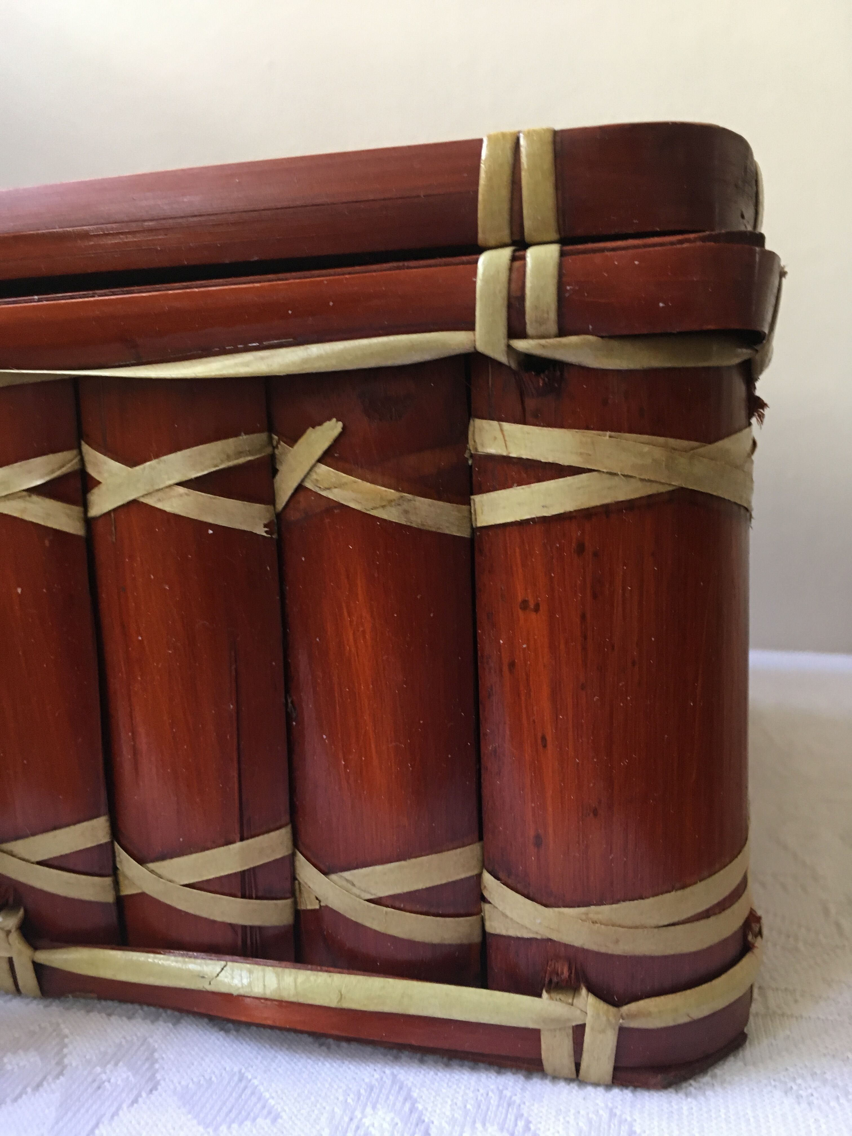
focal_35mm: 29
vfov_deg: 61.7
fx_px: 952
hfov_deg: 48.2
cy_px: 568
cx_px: 426
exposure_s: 1/33
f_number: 2.2
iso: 160
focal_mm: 4.15
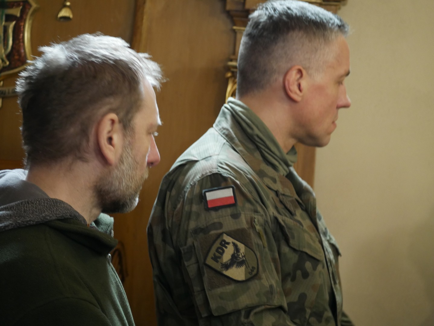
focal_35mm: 122
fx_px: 1530
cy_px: 163
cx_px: 217
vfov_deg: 12.2
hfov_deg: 16.1
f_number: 4.7
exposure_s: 1/15
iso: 1600
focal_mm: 61
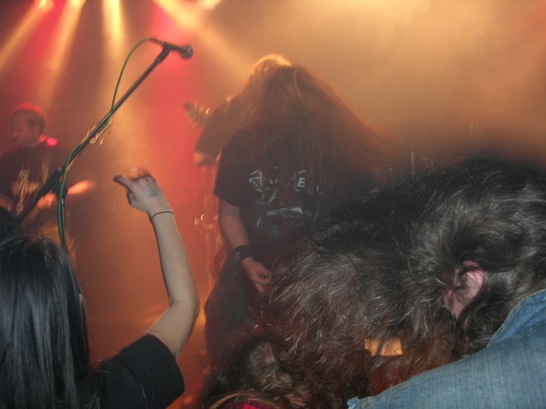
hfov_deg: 49.0
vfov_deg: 37.7
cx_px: 273
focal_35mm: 38
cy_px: 204
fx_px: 599
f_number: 2.8
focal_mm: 7.8
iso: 64
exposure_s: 1/30
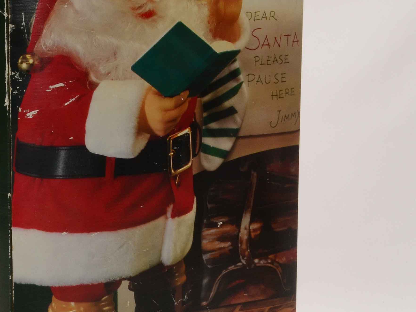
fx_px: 1634
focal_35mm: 136
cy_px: 159
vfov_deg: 10.9
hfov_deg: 14.3
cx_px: 35
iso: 400
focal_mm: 34
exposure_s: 1/160
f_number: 22
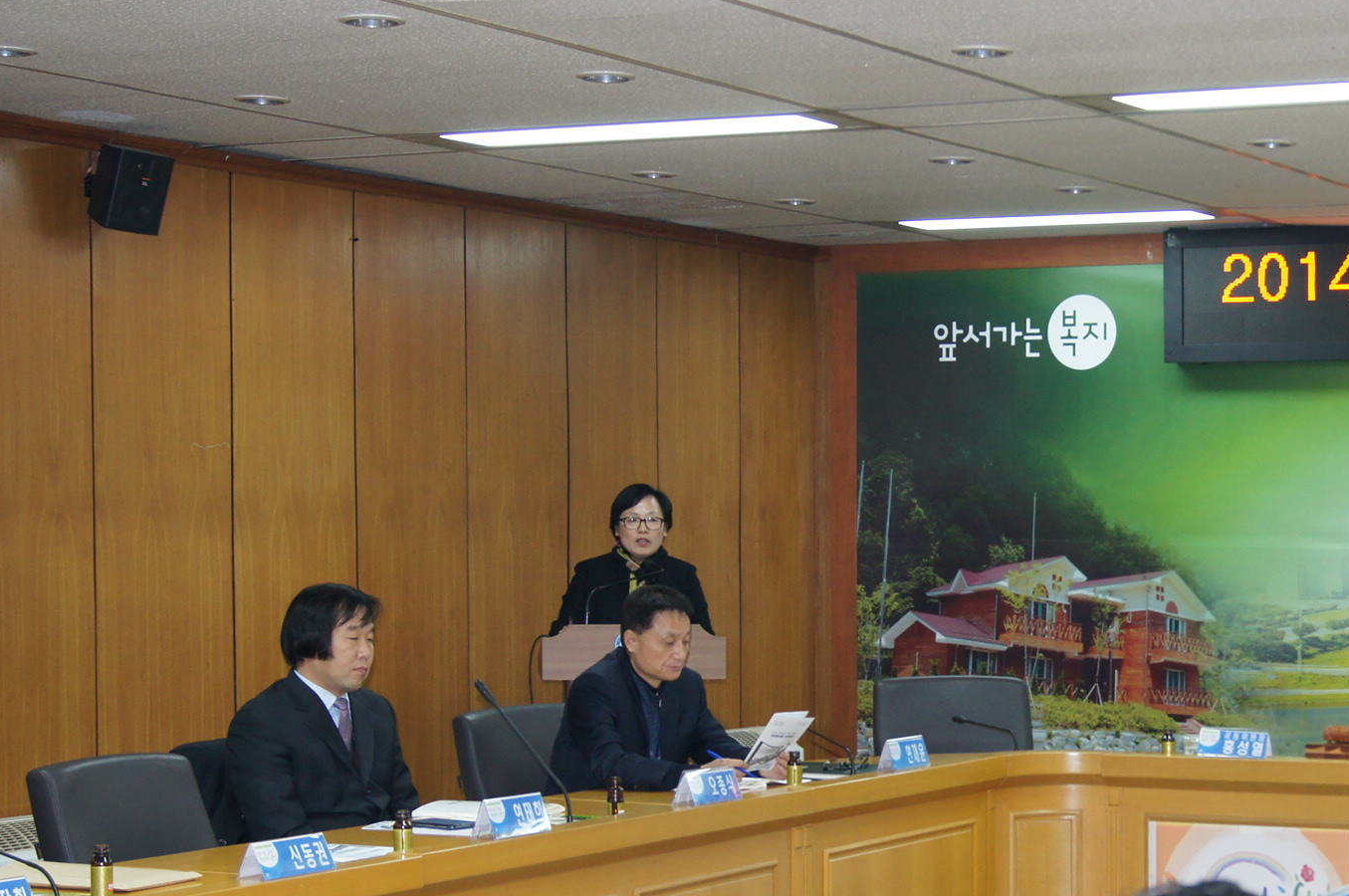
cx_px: 1137
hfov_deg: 26.1
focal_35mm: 76
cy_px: 625
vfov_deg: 17.8
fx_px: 2844
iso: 640
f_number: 4.5
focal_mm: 30
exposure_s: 1/100
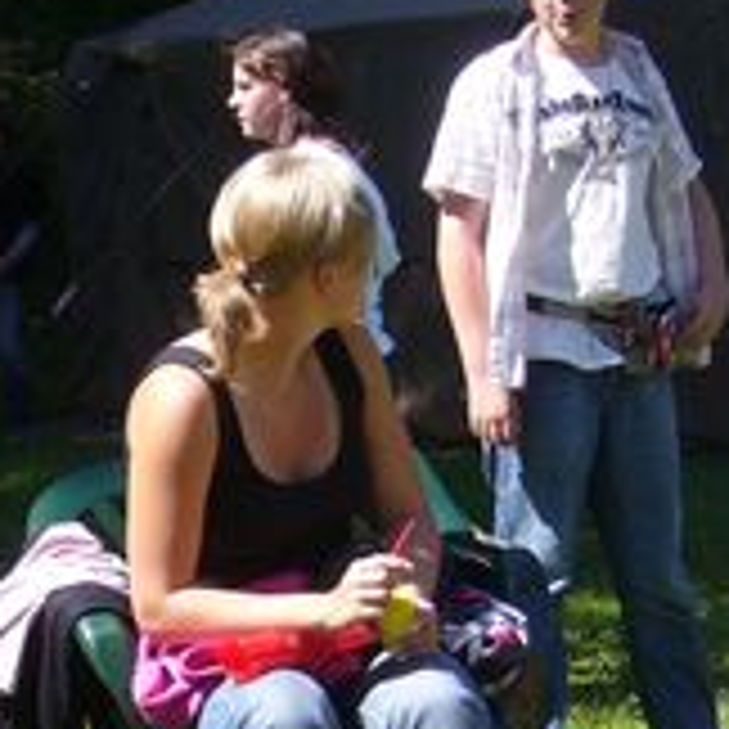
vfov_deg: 11.1
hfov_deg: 11.1
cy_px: 580
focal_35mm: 157
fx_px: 3741
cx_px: 310
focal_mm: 7.5
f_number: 3.2
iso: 80
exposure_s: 1/400
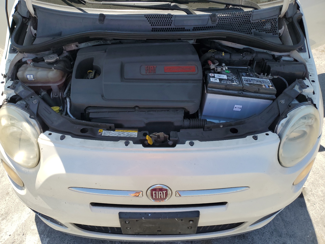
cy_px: 122
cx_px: 162
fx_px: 244
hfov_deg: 67.3
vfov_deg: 53.1
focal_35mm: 26
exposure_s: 1/1667
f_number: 1.5
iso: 50
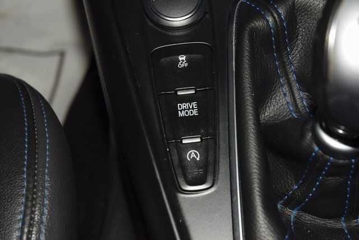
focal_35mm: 105
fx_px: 1047
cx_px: 180
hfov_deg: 19.5
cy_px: 120
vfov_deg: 13.0
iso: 100
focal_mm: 70
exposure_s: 1/125
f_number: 8
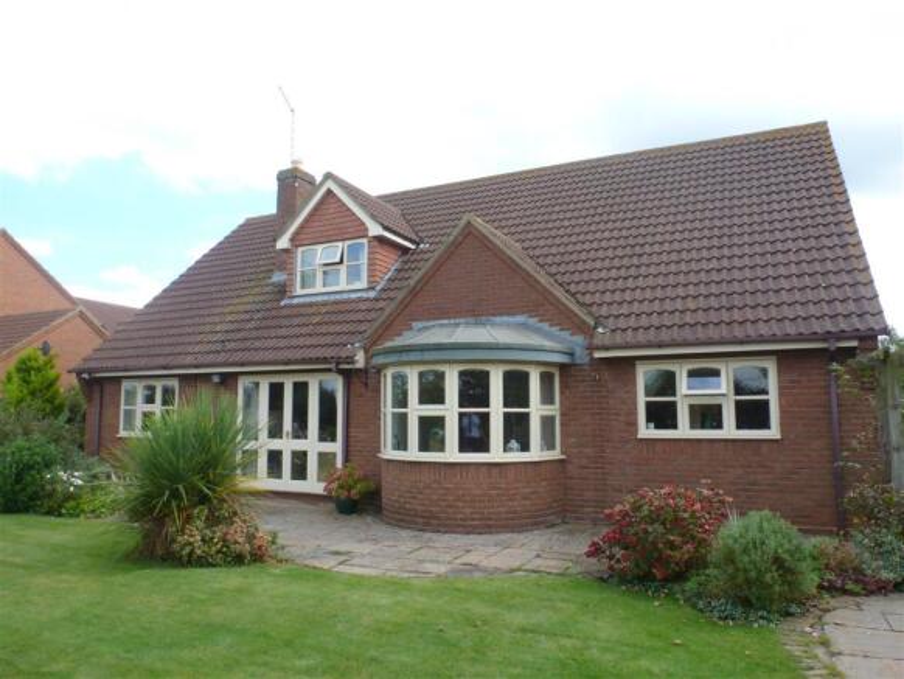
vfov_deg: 56.9
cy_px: 340
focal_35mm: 24
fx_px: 627
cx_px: 452
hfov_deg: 71.6
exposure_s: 1/320
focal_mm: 4.3
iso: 100
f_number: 3.3
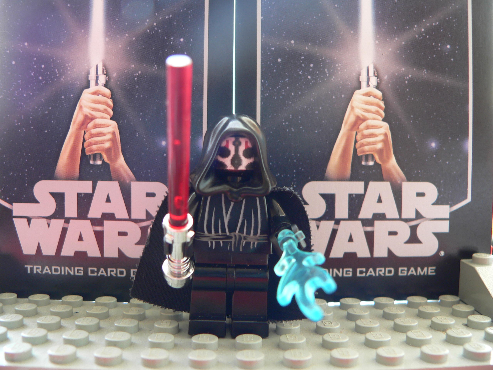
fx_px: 513
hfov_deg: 51.4
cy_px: 185
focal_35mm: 36
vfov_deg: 39.7
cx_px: 246
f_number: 2.8
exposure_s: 1/4
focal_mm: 6
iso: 80
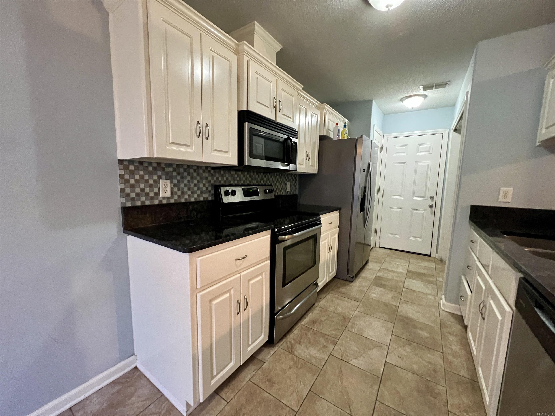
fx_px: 208
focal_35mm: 13
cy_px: 208
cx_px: 278
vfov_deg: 89.9
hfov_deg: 106.2
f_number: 1.8
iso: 800
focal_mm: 1.57
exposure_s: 1/60
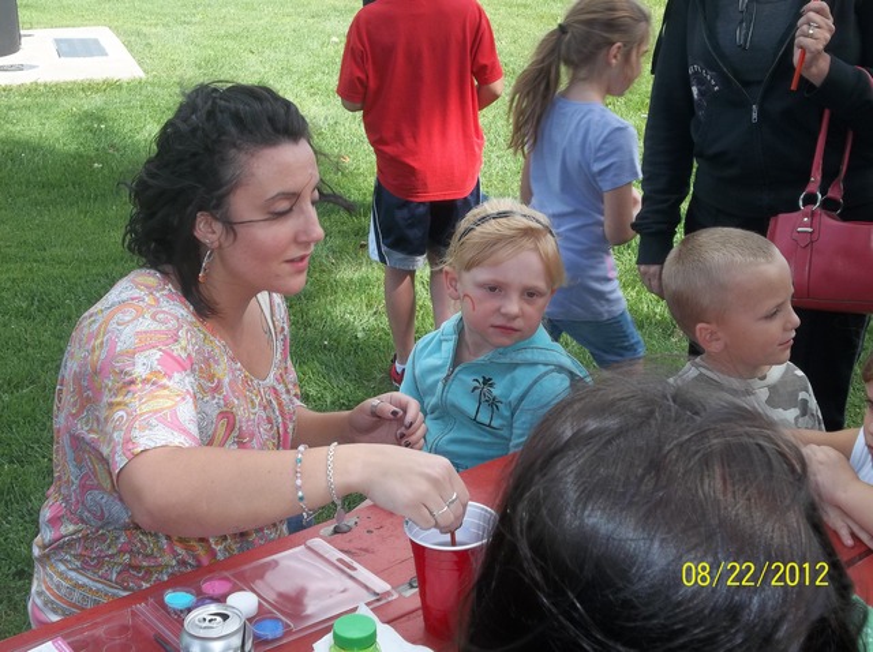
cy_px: 326
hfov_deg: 36.9
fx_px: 1309
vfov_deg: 28.0
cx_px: 436
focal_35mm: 52
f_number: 5
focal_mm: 9.3
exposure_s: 1/160
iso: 80
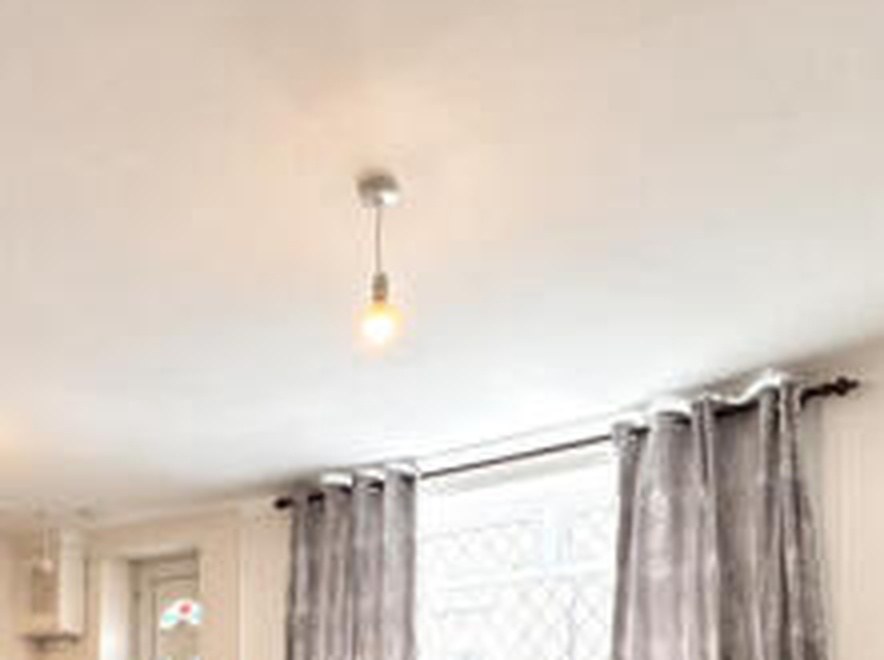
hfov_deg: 48.0
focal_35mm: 37
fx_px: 943
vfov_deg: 33.5
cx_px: 206
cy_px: 730
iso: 100
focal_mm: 2.22
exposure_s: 1/100
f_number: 2.2
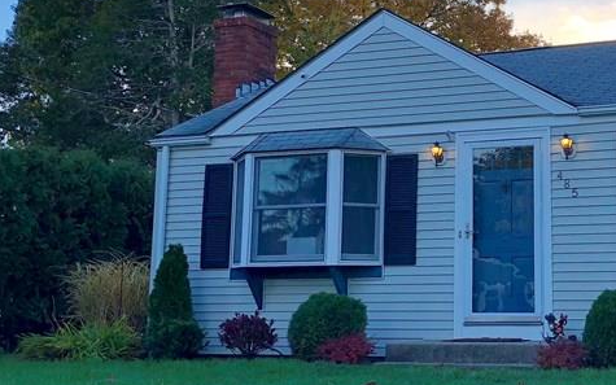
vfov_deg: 20.3
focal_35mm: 64
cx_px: 475
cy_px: 150
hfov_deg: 31.3
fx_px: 1075
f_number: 1.8
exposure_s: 1/706
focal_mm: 4
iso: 20
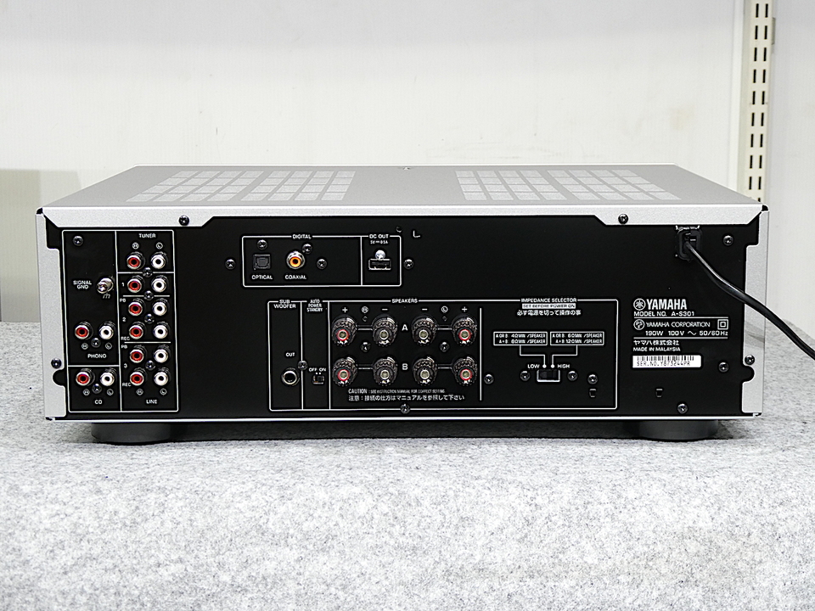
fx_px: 1530
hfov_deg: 29.8
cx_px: 408
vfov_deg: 22.6
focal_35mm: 65
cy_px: 306
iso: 200
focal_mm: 11.7
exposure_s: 1/6
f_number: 4.4
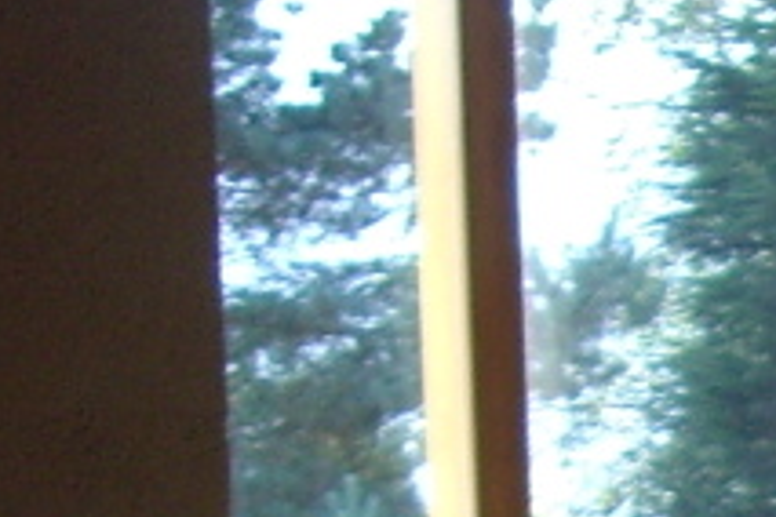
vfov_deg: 6.0
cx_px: 1771
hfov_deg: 8.5
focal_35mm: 223
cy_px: 1045
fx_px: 4807
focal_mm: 6.2
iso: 100
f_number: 2.7
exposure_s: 1/50
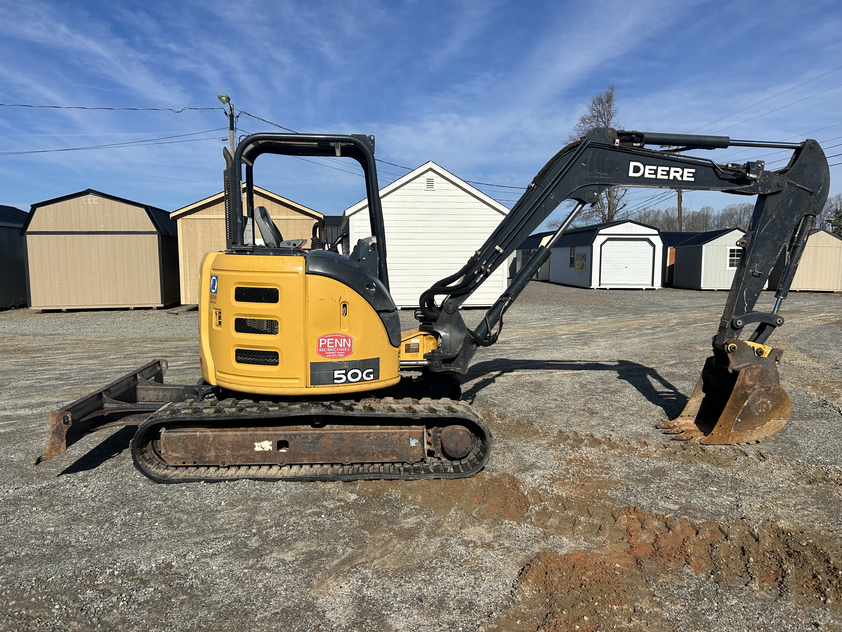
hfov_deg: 67.3
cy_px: 316
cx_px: 421
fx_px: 632
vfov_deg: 53.1
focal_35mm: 26
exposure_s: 1/6579
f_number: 1.5
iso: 50
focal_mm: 5.7
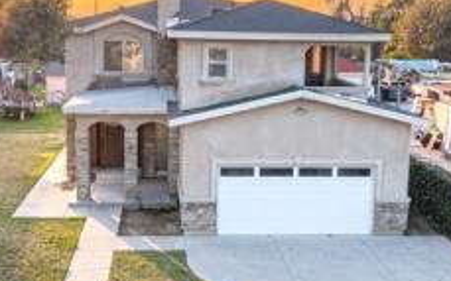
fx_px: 688
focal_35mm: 56
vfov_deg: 23.1
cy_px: 134
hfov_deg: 36.2
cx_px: 191
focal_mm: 10.26
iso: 100
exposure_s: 1/200
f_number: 4.5
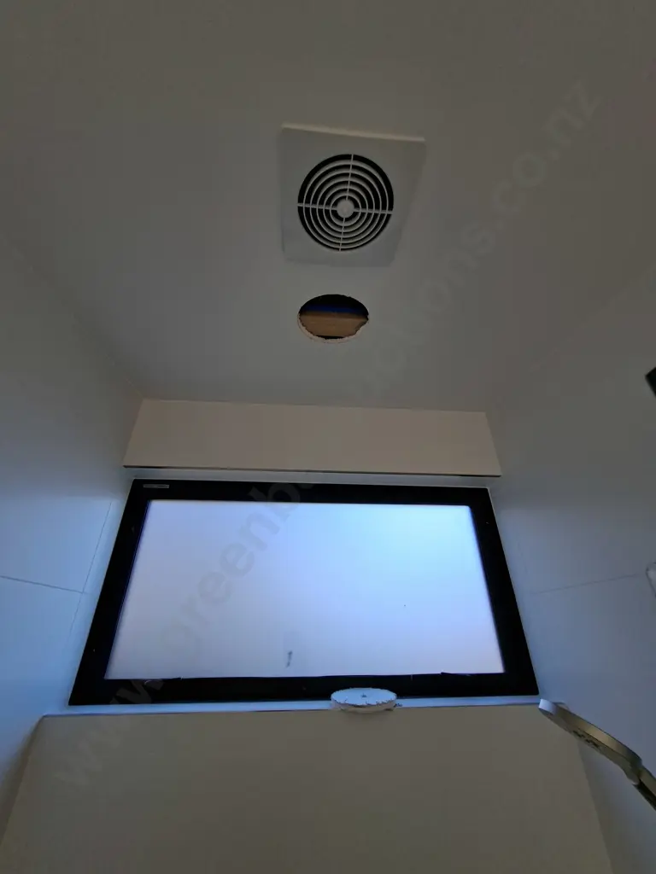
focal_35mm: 13
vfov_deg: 106.2
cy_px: 437
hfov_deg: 89.9
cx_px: 328
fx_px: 328
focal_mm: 1.74
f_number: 2.2
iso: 40
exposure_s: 1/182
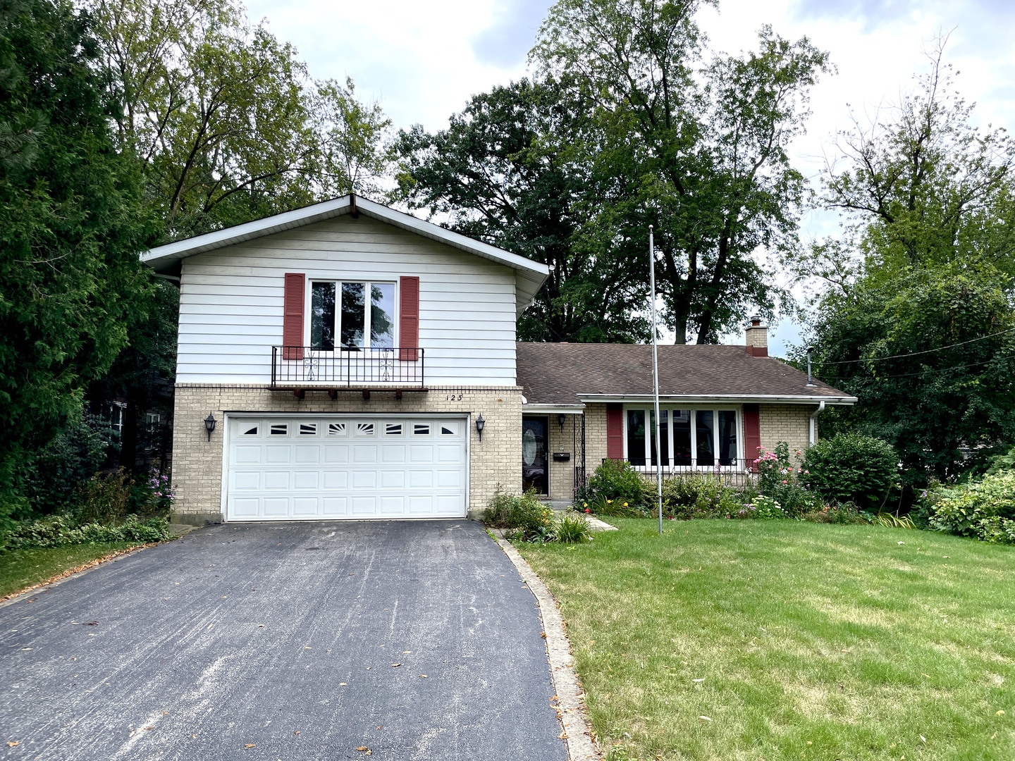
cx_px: 508
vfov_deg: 53.1
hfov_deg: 67.3
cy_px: 380
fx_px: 762
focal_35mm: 26
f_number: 1.6
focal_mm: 4.2
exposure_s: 1/1618
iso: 32
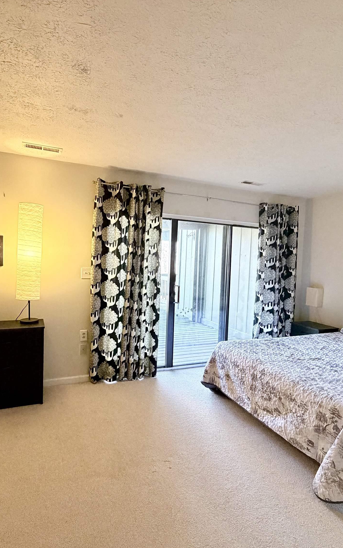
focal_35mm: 20
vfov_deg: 85.1
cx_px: 156
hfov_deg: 59.6
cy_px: 274
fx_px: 299
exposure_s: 1/60
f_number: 2.2
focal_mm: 2.22
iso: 400
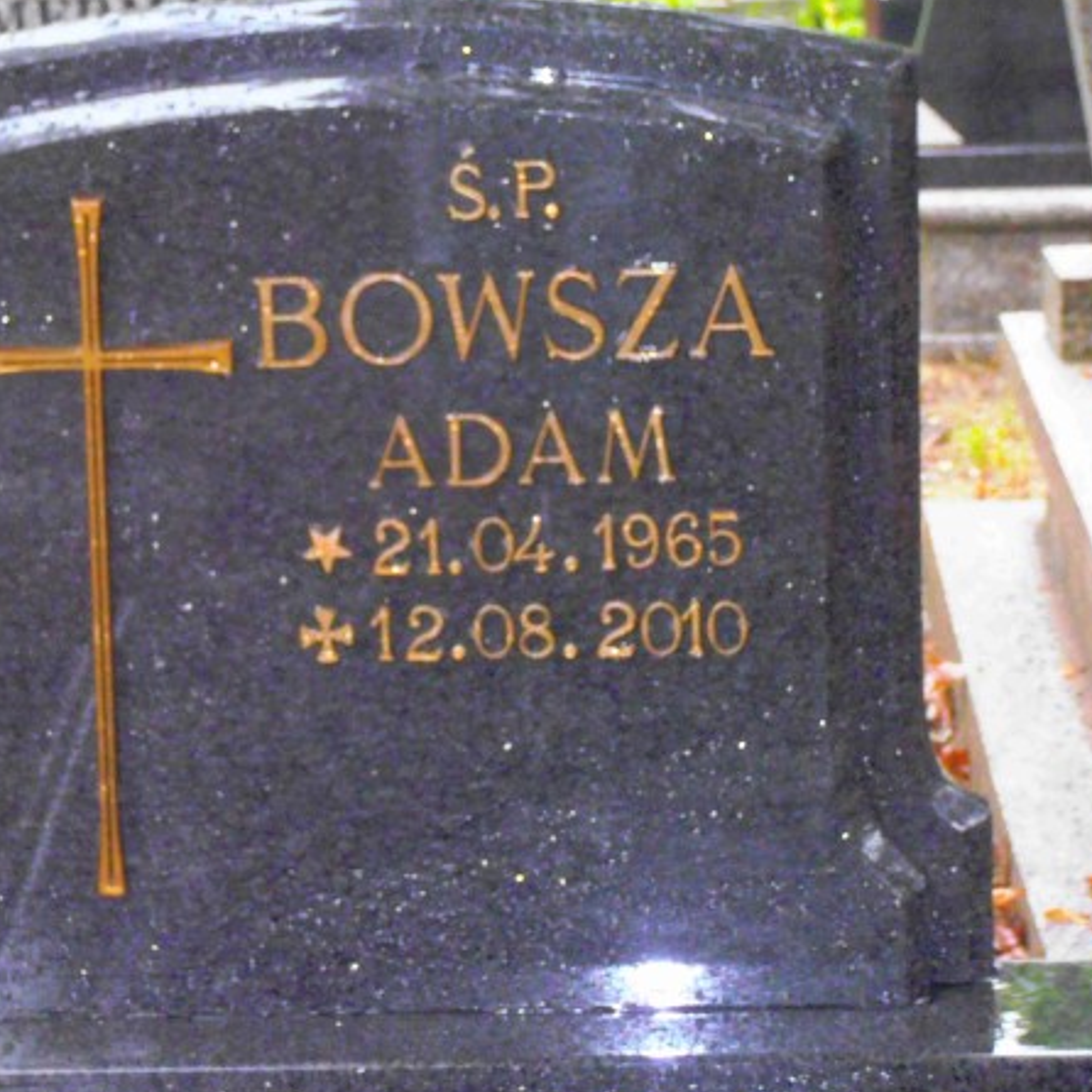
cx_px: 345
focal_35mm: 175
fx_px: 6246
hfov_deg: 10.0
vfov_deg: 10.0
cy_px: 536
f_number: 5.8
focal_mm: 24.39
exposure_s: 1/80
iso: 800
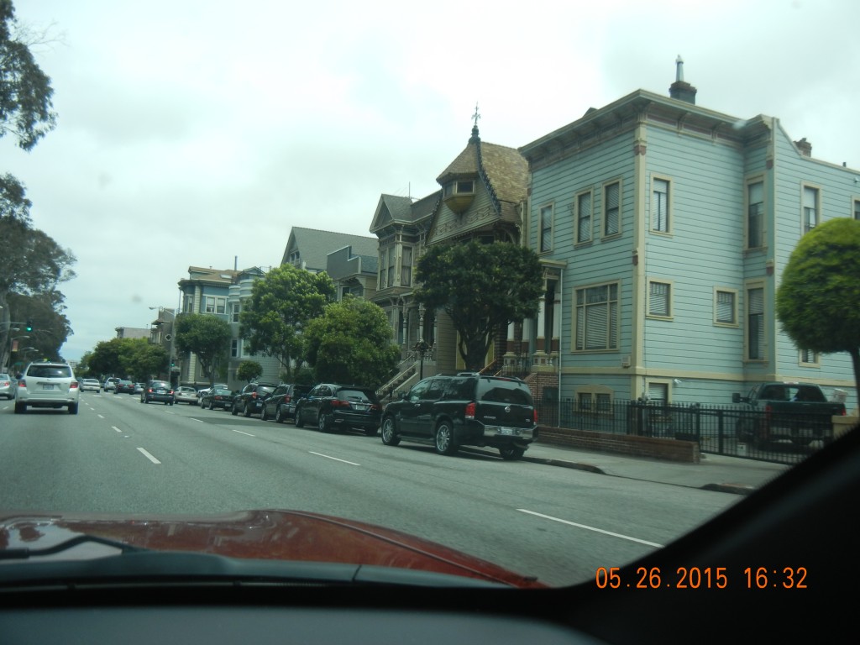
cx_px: 430
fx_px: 745
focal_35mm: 30
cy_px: 322
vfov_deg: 46.8
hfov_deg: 60.0
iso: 160
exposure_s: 1/256
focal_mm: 5.4
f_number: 7
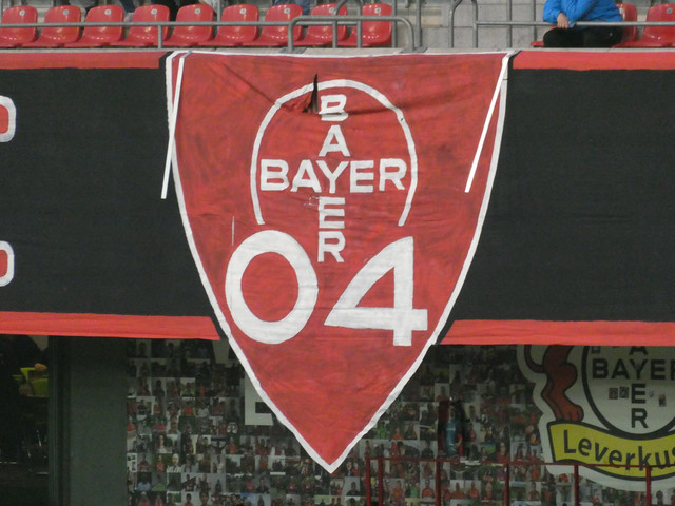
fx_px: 13221
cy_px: 253
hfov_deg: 2.9
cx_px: 338
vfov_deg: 2.2
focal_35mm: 678
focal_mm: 121.5
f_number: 6.3
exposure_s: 1/80
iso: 1600
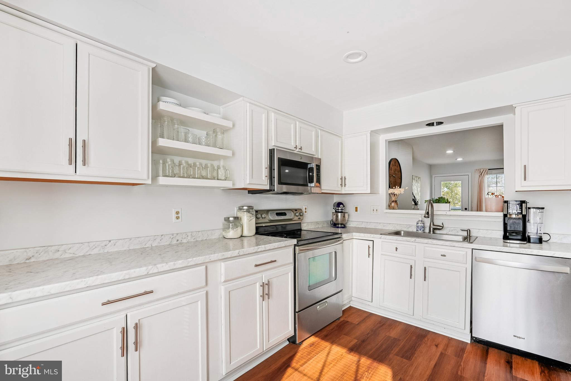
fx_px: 254
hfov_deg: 96.7
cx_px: 286
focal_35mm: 16
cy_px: 190
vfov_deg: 73.8
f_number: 8
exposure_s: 1/8
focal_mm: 16
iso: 100
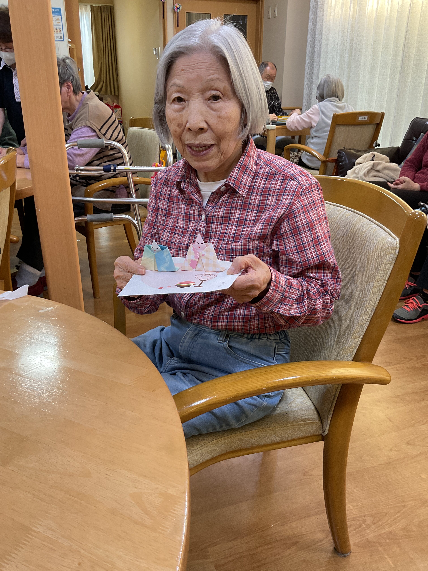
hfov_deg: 48.2
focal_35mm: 29
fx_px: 478
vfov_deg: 61.7
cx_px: 214
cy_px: 286
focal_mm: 3
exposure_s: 1/60
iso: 64
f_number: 1.8
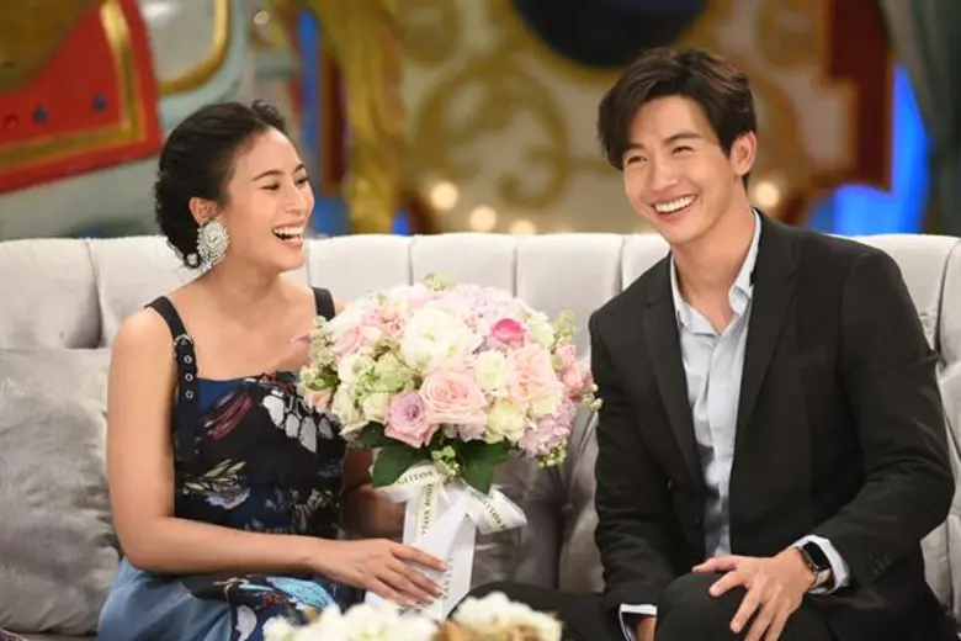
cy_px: 320
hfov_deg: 10.3
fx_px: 5338
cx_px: 480
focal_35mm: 200
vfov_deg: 6.9
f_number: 3.5
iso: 800
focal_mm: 200
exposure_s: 1/250
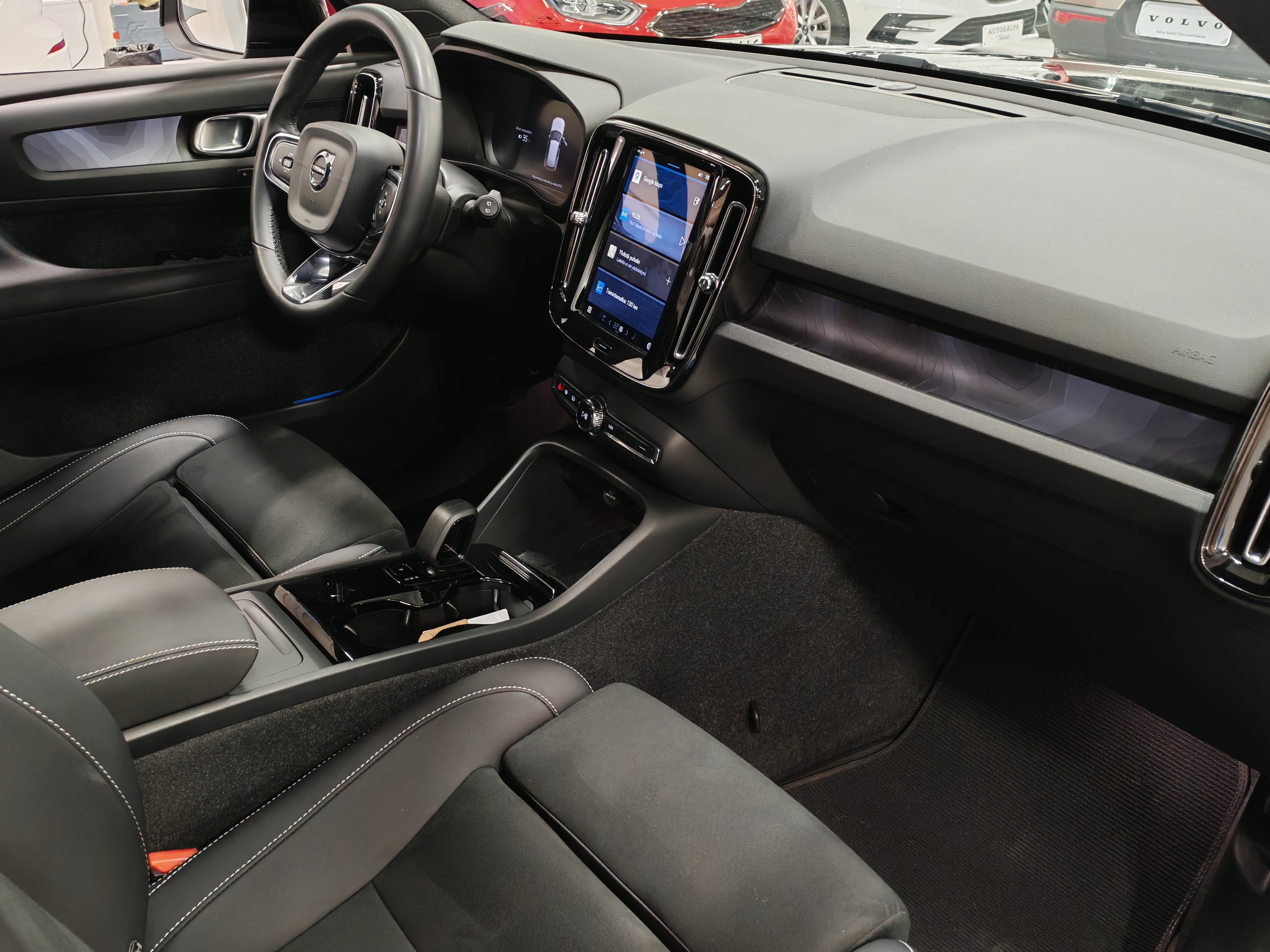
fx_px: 1174
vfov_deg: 44.2
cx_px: 635
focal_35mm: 32
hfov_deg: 56.8
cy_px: 476
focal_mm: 6.12
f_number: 1.9
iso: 1300
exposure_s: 1/50
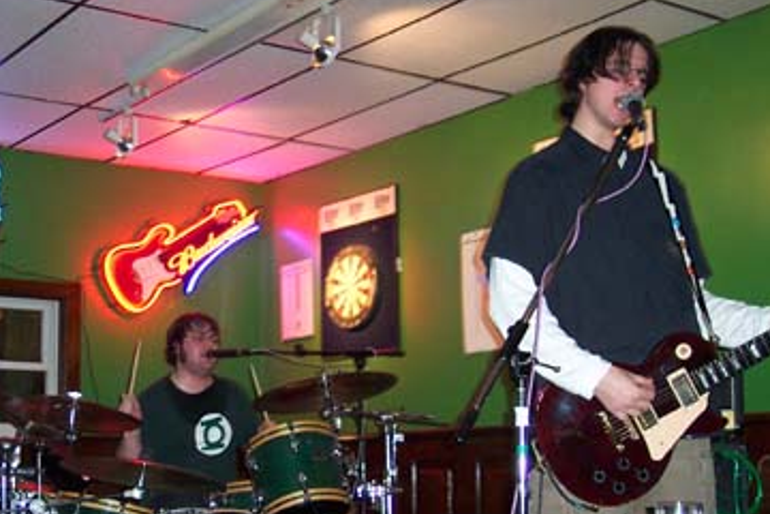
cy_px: 351
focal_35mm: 57
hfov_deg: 34.6
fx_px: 1219
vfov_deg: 23.6
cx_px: 231
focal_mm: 8
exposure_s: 1/30
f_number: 2.8
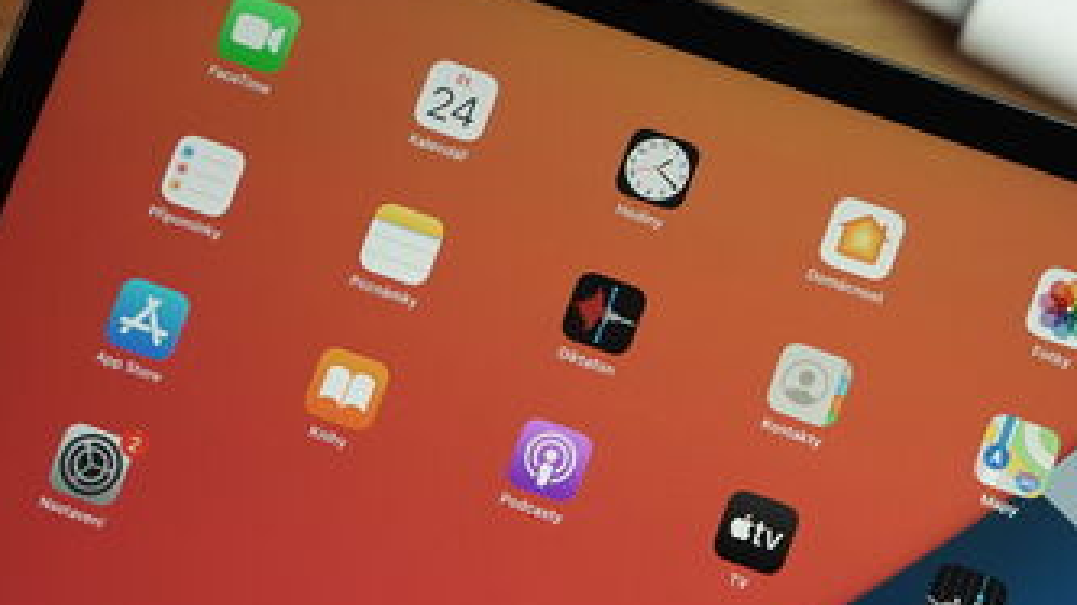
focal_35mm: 99
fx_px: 2826
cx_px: 608
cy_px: 615
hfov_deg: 21.6
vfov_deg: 12.1
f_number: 4.5
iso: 320
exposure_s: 1/160
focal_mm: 38
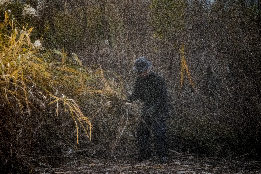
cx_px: 130
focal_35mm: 300
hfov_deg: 6.9
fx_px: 2175
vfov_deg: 4.6
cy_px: 87
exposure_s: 1/500
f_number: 5.6
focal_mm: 200
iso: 4000
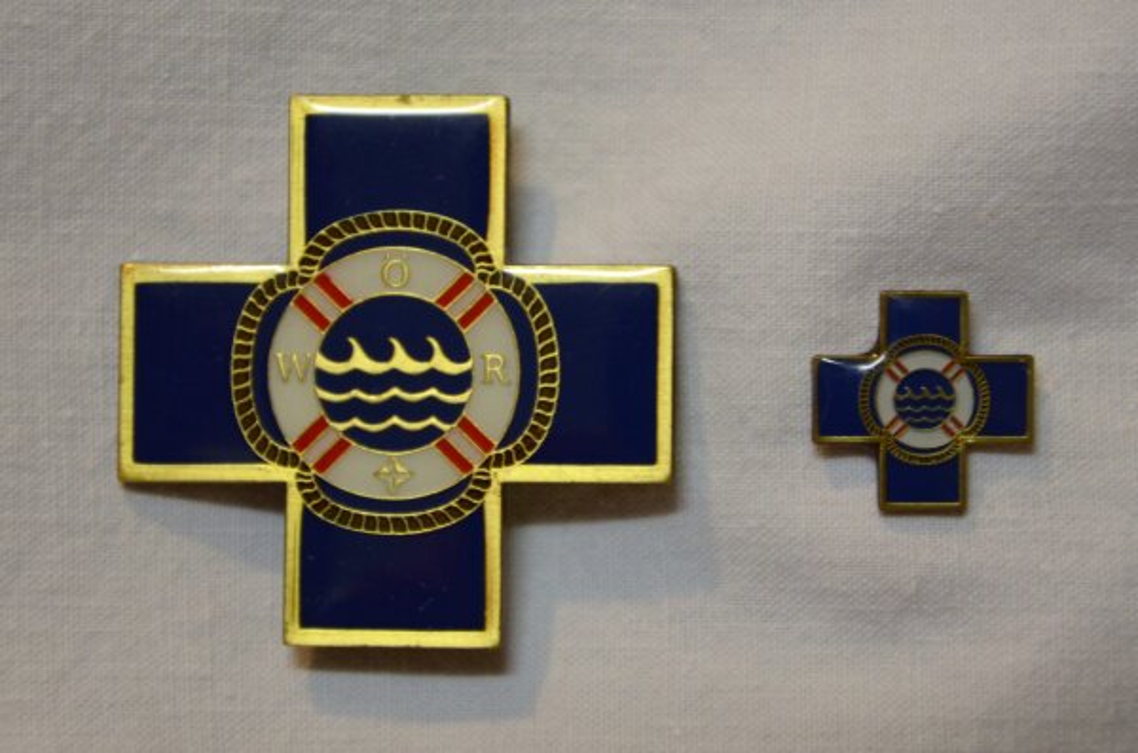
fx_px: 4967
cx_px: 569
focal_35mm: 158
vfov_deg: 8.7
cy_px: 376
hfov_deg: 13.1
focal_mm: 105
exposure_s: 1/30
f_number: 5.6
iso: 800
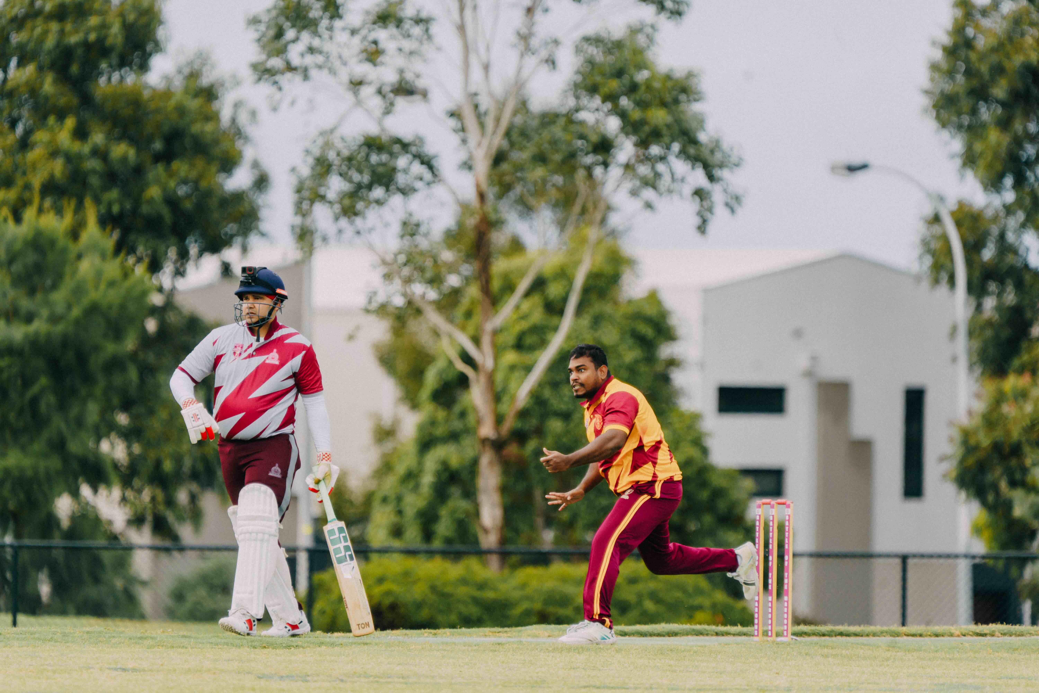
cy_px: 346
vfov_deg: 2.3
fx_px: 17315
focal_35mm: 600
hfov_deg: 3.4
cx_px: 520
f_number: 6.3
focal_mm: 600
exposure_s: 1/1000
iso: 500
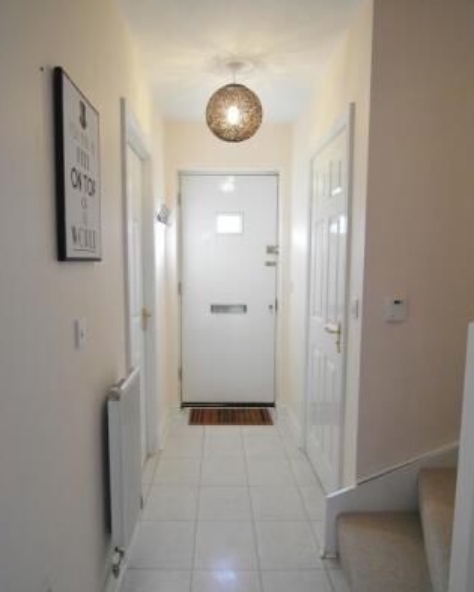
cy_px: 321
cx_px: 232
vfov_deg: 65.9
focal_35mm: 26
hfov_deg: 54.9
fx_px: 456
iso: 200
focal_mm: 5.2
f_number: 2.5
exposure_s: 1/30
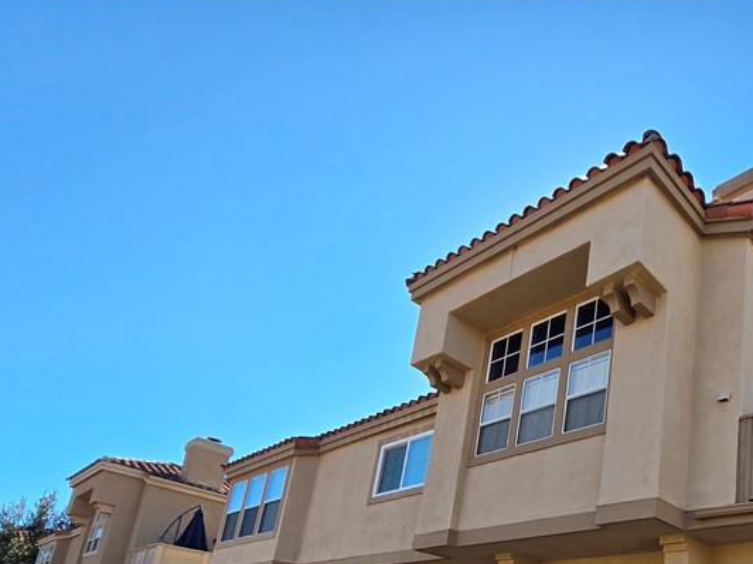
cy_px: 537
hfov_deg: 60.6
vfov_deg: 47.5
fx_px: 544
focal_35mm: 25
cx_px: 654
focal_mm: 2.2
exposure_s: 1/1199
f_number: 2.2
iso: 50
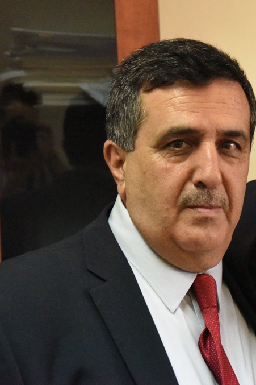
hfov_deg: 11.5
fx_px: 1259
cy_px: 193
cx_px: 226
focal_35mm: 118
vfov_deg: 17.4
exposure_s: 1/200
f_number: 7.1
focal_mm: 78
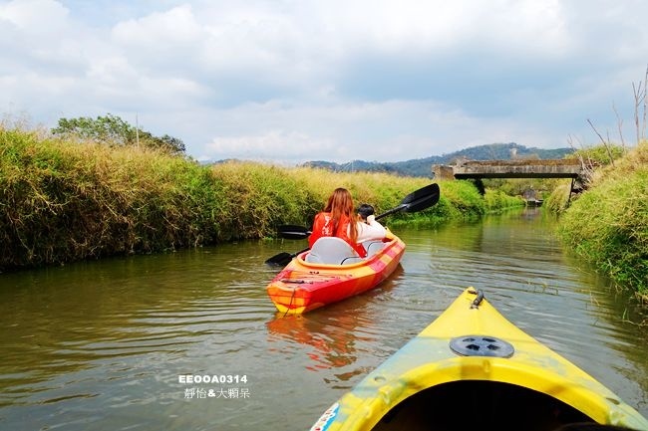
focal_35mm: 24
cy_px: 216
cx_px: 324
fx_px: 432
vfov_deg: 53.1
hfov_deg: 73.8
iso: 125
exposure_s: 1/125
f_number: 4
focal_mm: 8.8
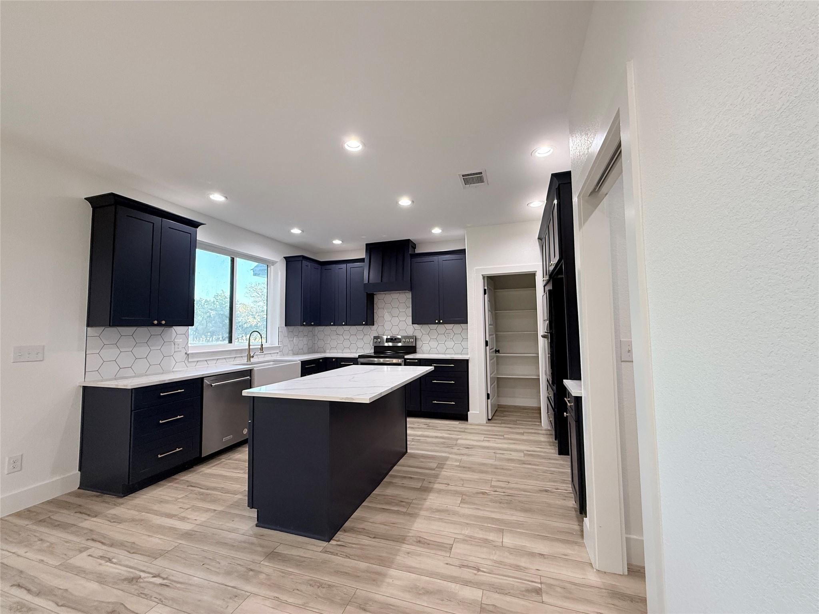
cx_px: 410
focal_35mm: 14
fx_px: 331
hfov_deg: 102.1
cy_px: 307
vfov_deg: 85.7
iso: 250
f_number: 2.2
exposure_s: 1/120
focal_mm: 2.22
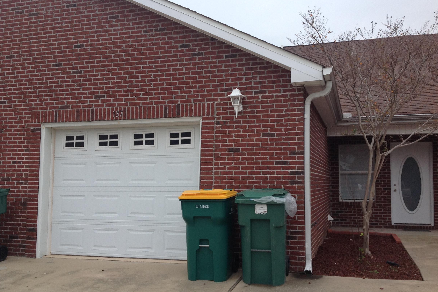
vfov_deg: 34.2
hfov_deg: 49.5
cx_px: 228
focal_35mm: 39
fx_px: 474
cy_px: 148
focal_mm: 4.28
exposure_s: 1/687
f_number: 2.4
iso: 50
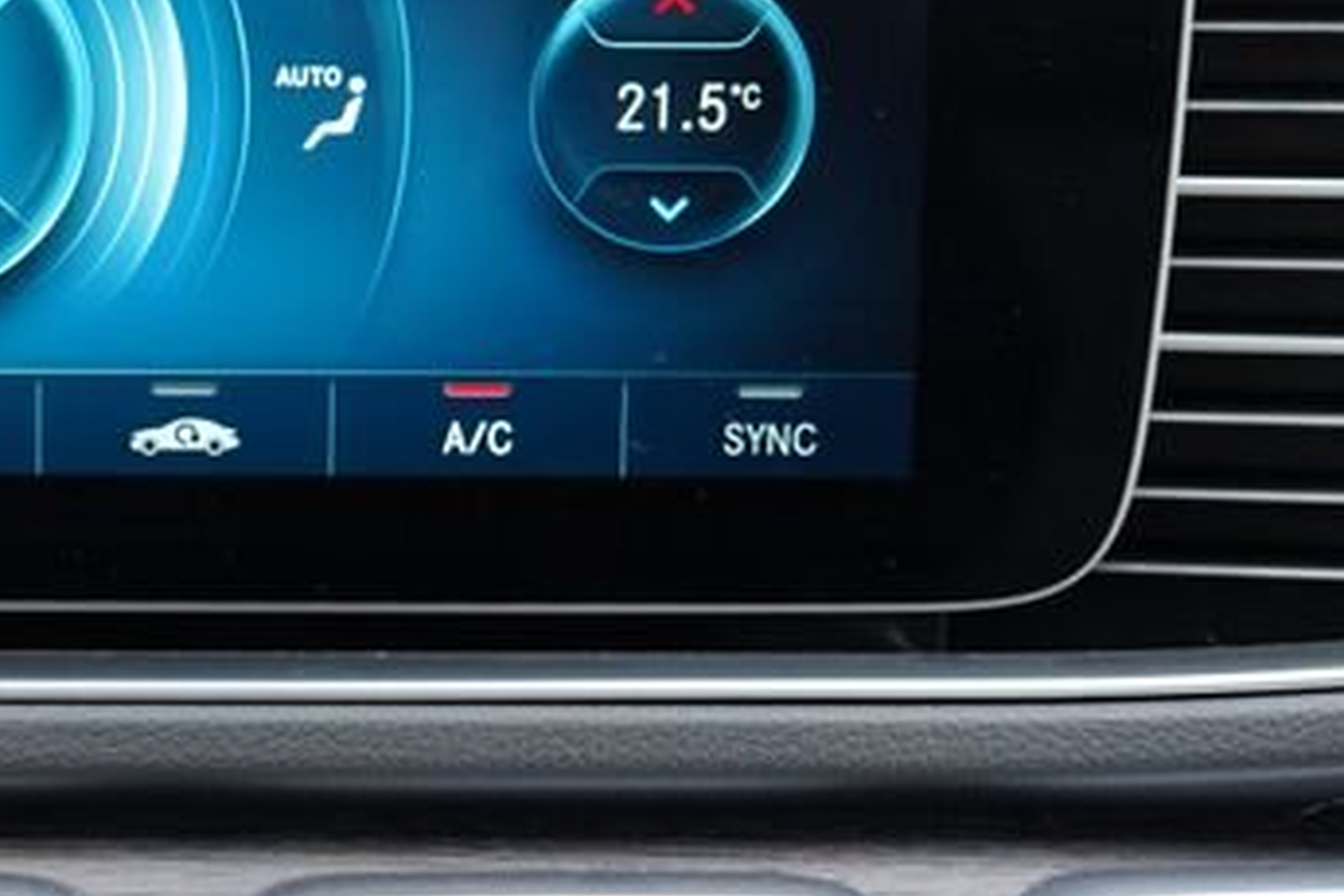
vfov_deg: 14.7
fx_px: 3434
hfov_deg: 21.6
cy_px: 789
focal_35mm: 92
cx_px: 117
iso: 1250
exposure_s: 1/160
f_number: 4
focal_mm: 31
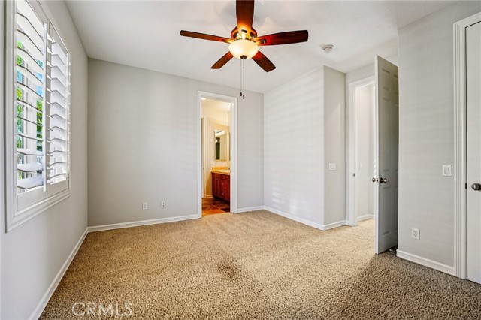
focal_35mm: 14
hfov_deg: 104.3
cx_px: 240
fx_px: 187
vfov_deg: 81.1
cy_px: 160
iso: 400
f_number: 8
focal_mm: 14
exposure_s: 1/60
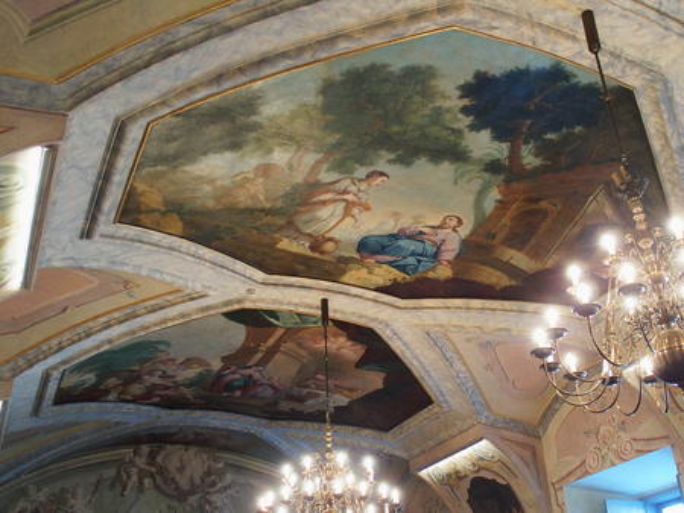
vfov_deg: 40.7
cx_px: 342
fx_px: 692
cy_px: 256
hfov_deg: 52.6
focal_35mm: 35
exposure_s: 1/30
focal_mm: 7.4
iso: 400
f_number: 2.8
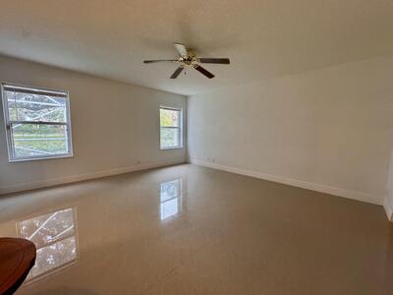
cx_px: 196
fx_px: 159
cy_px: 148
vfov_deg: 85.7
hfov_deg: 102.1
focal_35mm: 14
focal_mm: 2.22
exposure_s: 1/120
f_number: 2.2
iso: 250
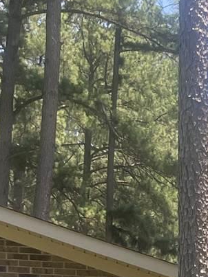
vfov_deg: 12.5
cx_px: 383
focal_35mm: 143
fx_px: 1146
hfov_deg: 9.8
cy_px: 507
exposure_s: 1/443
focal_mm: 5.1
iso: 32
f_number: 1.6
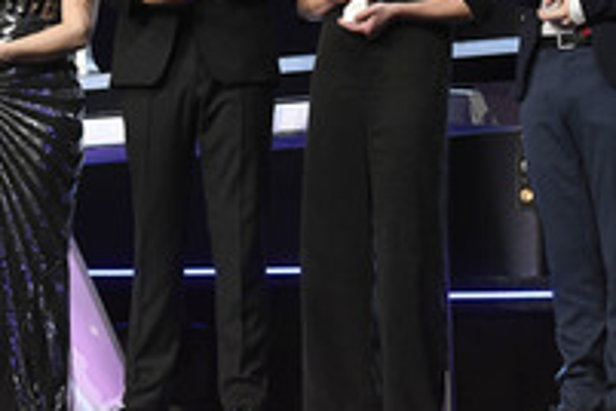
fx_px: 2686
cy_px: 46
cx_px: 412
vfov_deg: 8.7
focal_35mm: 157
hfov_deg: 13.1
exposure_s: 1/320
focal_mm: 70
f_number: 4
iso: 3200
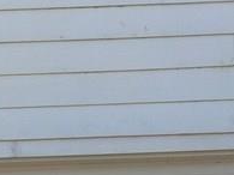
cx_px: -353
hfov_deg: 9.2
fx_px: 1277
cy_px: 134
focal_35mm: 189
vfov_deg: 7.8
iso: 80
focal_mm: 6
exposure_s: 1/125
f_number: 5.6
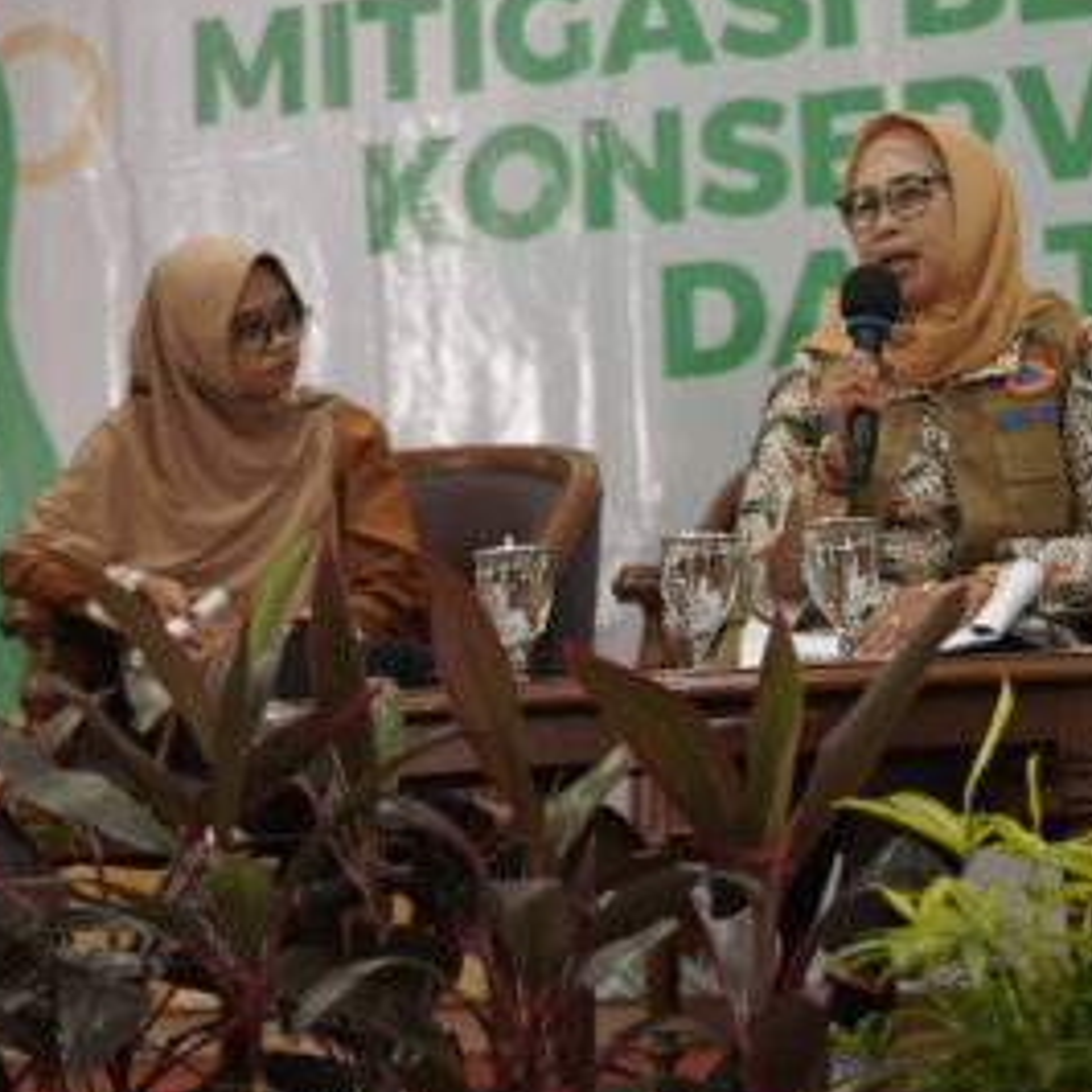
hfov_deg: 14.5
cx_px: 624
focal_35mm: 120
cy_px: 343
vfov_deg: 14.5
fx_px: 4283
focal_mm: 50
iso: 500
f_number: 2
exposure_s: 1/100
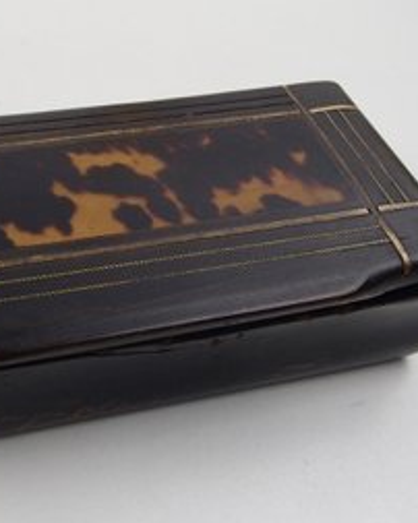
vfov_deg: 38.1
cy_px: 262
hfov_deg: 30.5
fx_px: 759
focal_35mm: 49
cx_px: 127
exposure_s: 1/160
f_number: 4.7
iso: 400
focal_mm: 6.64
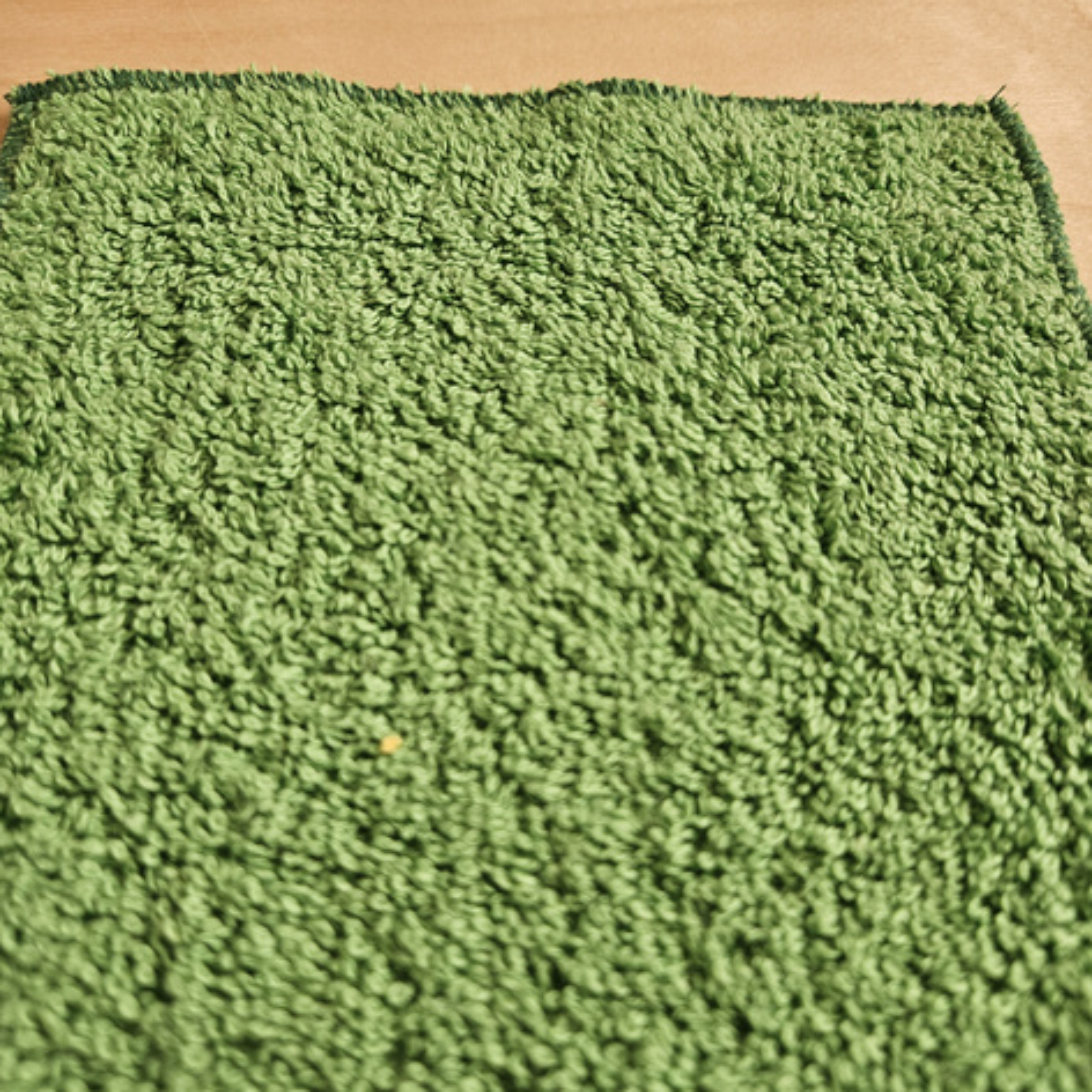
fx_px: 999
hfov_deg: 57.3
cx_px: 544
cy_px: 559
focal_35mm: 28
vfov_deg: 57.3
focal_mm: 5.4
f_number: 1.8
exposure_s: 1/180
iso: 160
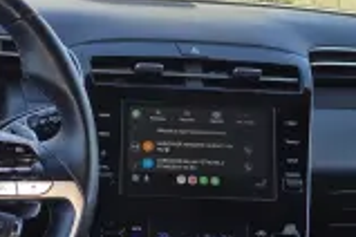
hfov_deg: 33.8
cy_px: 201
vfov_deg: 24.5
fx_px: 534
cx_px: 2
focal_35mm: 54
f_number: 1.8
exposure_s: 1/108
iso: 25
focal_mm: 5.4
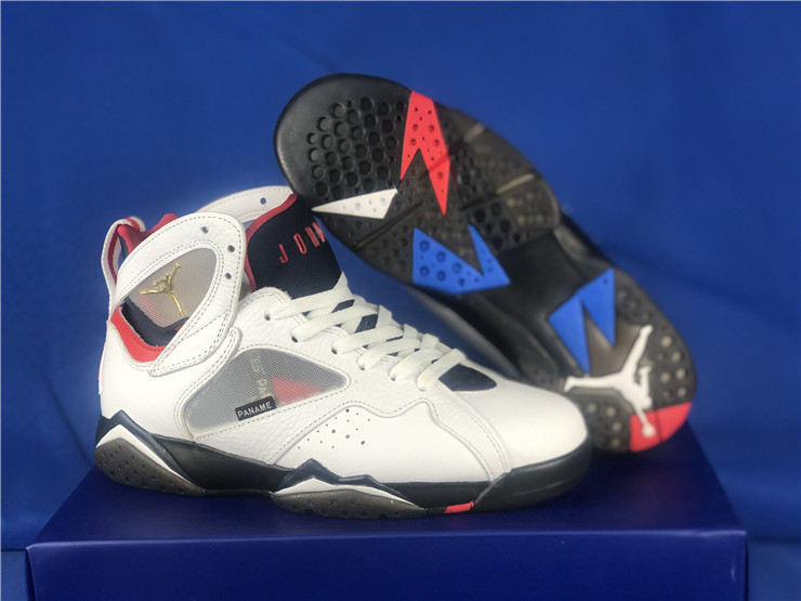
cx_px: 400
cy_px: 300
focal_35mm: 52
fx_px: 1203
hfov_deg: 36.8
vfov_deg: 28.0
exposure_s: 1/50
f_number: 2.4
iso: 80
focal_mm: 6
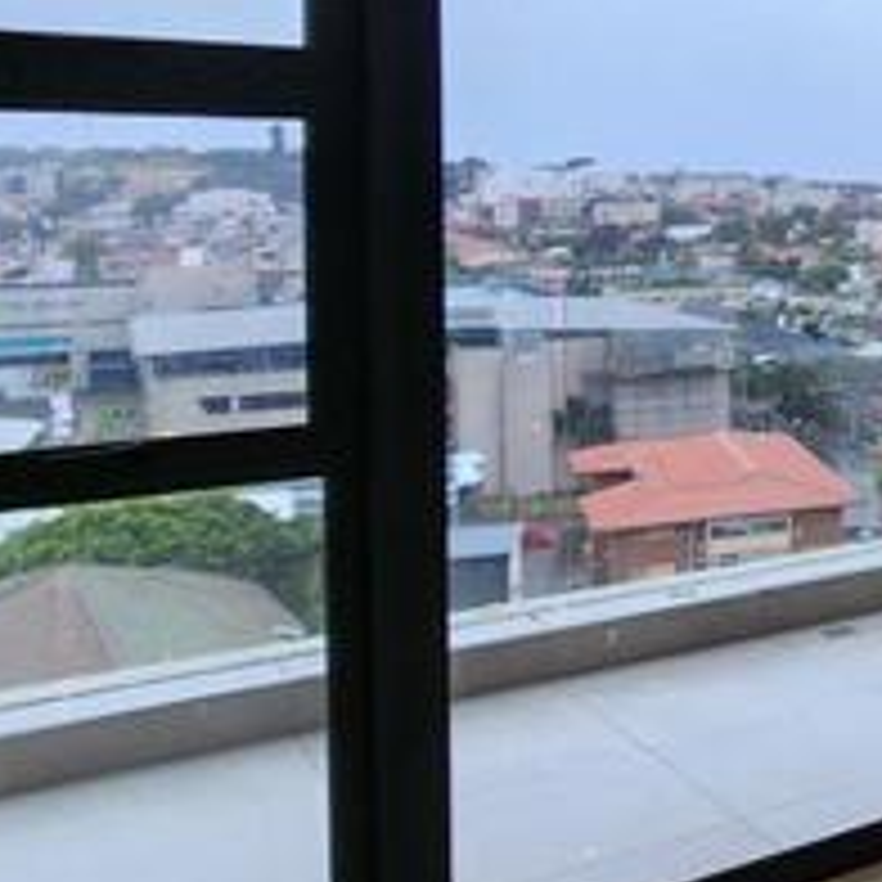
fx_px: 1355
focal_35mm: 47
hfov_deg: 23.9
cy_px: 248
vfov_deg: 35.4
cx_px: 1467
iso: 100
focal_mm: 2.2
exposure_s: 1/100
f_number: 2.2
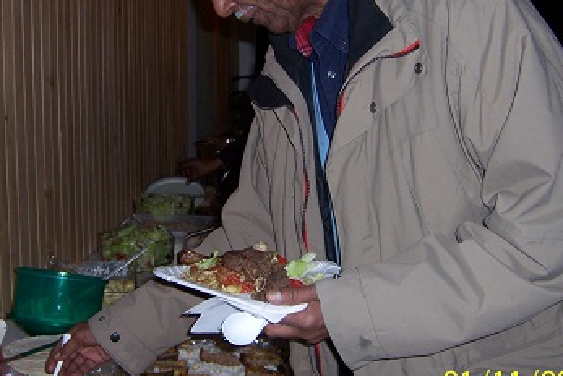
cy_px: 153
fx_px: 798
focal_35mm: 51
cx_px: 232
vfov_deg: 26.5
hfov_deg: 38.7
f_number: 2.8
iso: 80
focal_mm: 5.5
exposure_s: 1/60
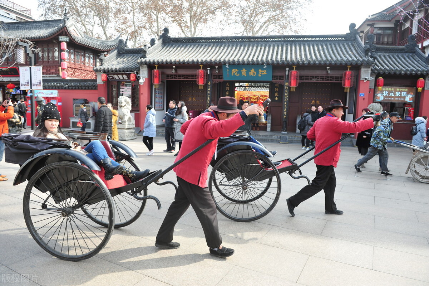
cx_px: 214
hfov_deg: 69.4
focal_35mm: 26
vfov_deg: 49.5
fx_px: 310
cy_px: 143
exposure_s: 1/250
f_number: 5
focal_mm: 26
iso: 200
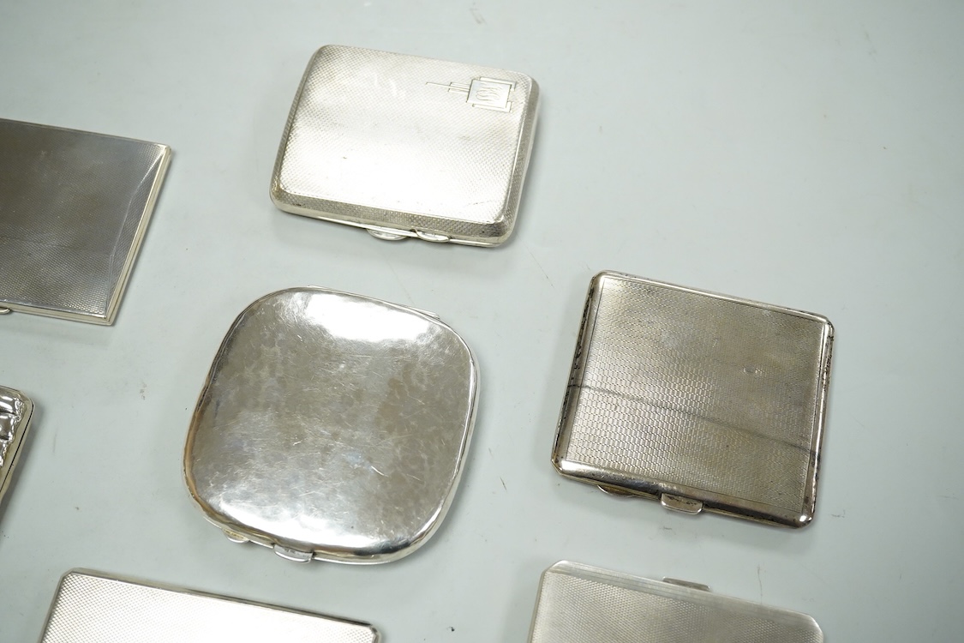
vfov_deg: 29.9
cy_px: 322
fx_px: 1205
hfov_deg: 43.6
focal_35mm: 45
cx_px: 482
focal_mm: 30
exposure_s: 1/400
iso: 2500
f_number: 7.1
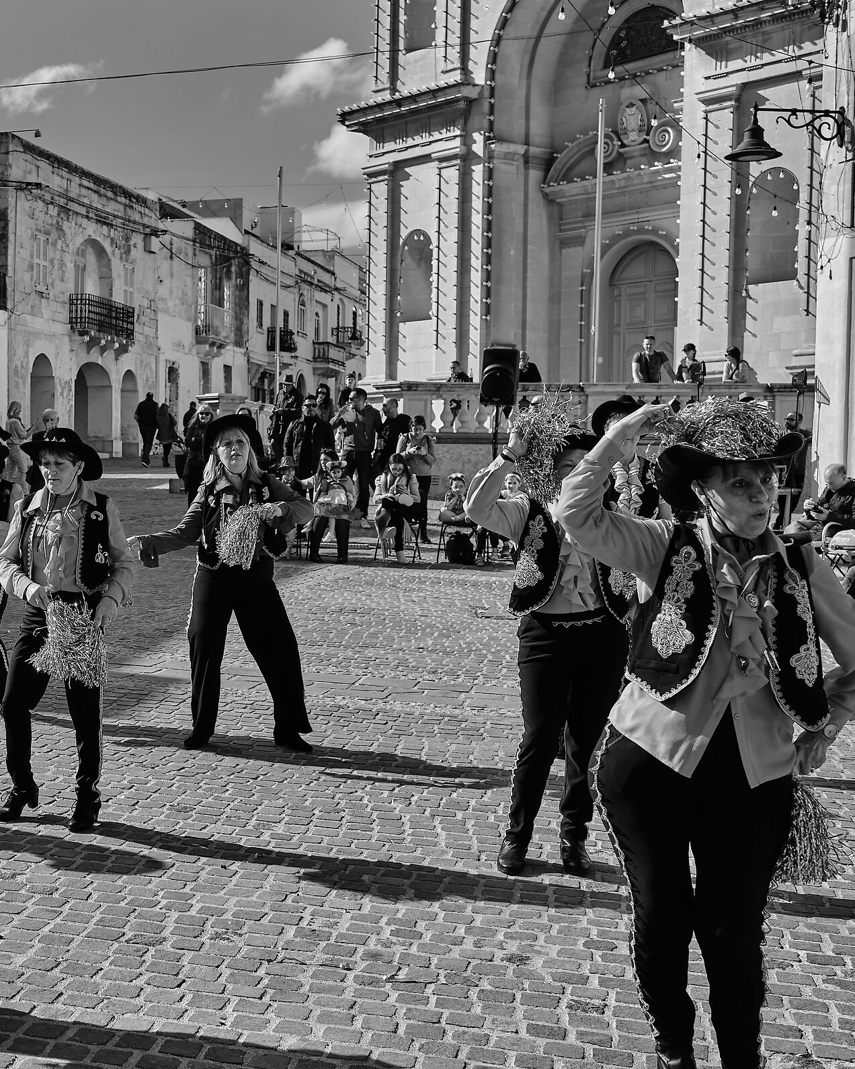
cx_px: 69
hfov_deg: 28.4
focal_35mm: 51
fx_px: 1613
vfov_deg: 36.7
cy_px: 534
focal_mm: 24.2
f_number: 5
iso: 200
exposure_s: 1/1250
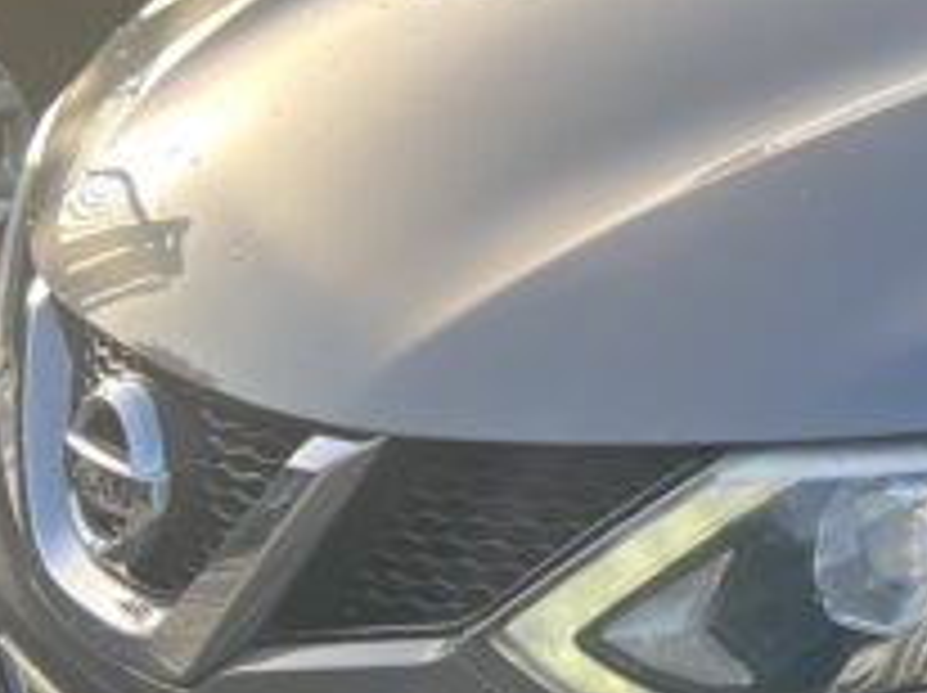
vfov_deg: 14.6
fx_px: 2702
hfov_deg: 17.3
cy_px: 351
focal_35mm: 101
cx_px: 1449
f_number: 1.5
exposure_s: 1/743
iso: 50
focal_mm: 5.7
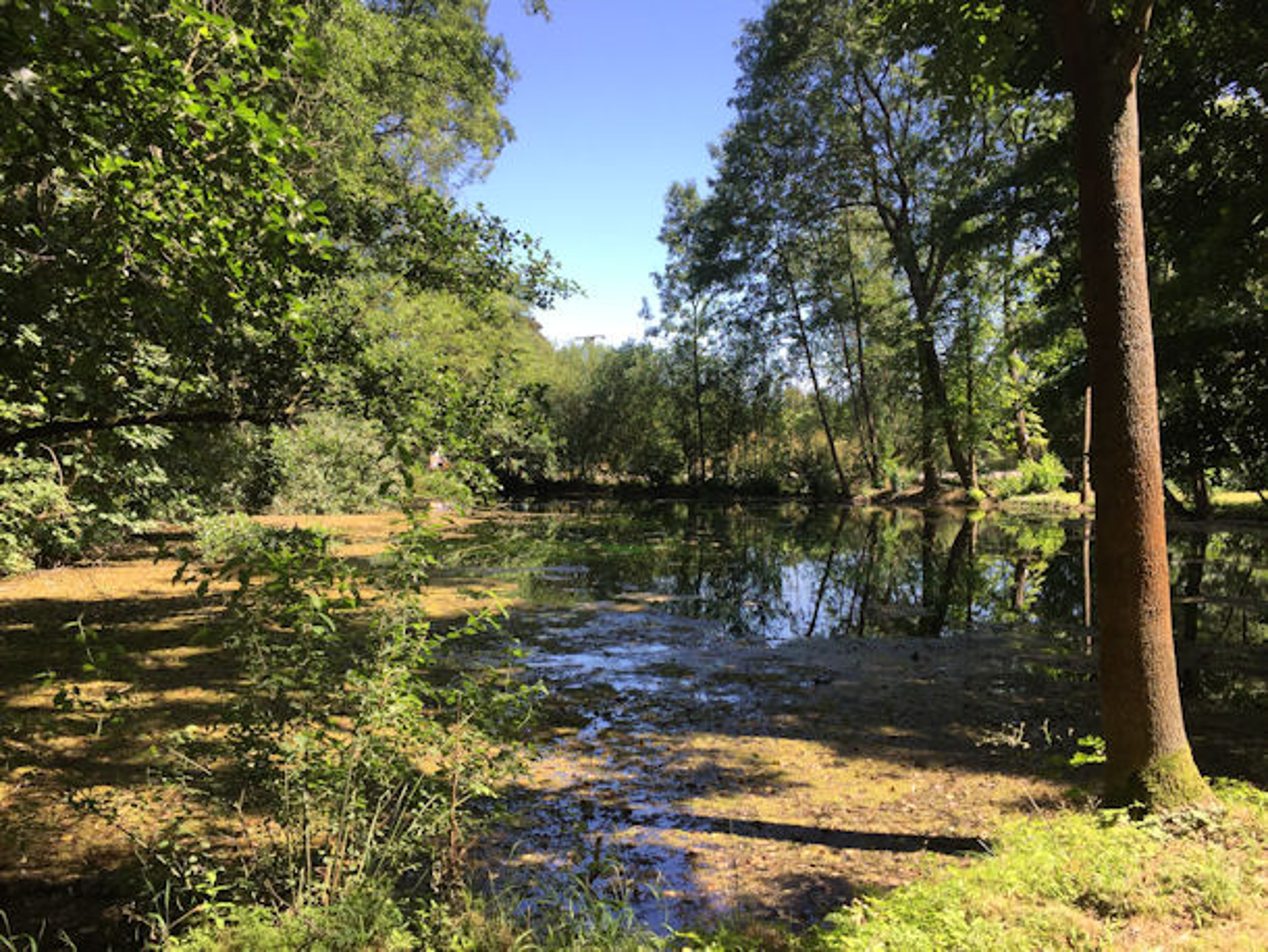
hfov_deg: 61.6
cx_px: 634
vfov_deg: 48.3
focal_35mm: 29
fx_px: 1063
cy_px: 476
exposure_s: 1/520
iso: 32
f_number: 2.2
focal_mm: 4.15
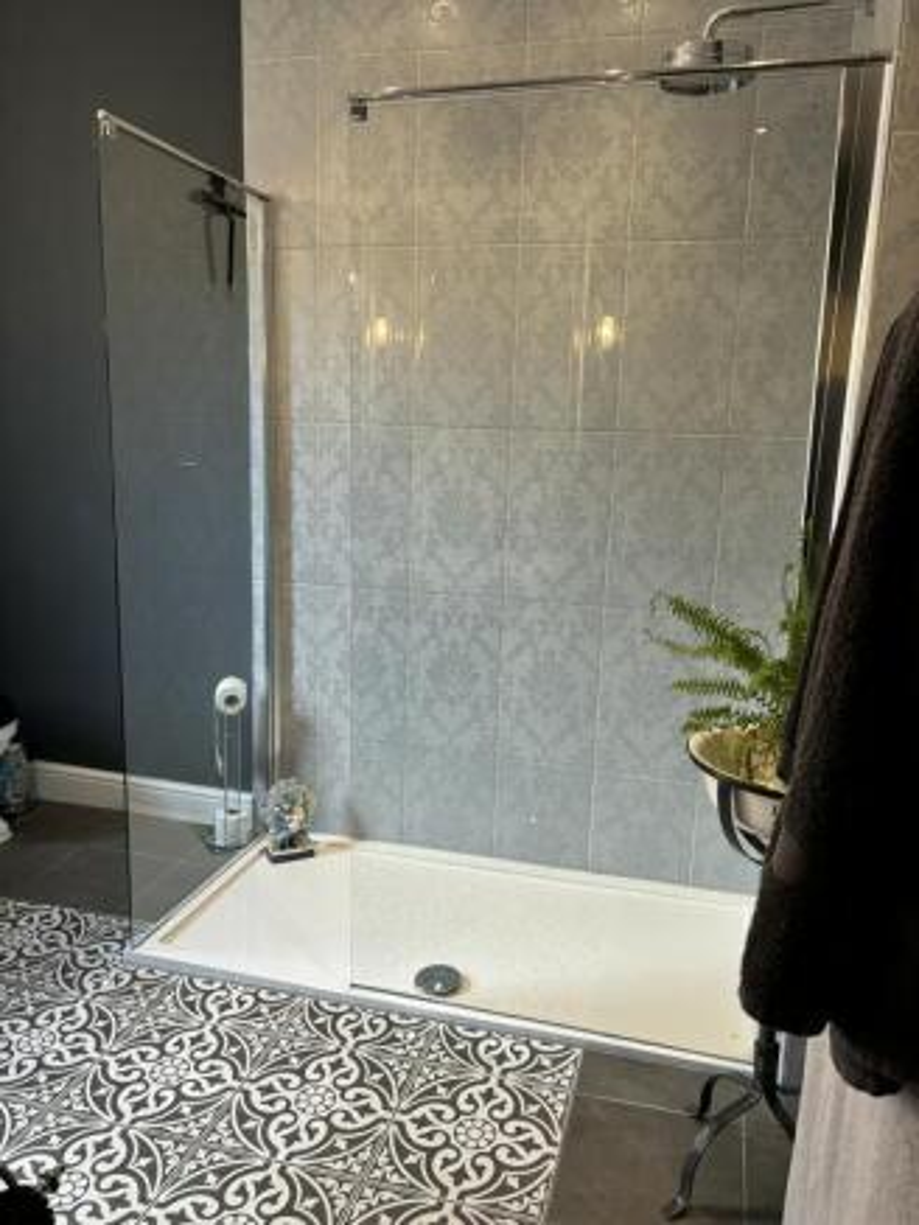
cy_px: 612
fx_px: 920
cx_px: 460
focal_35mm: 26
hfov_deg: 53.1
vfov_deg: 67.3
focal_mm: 5.96
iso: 125
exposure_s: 1/100
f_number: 1.6
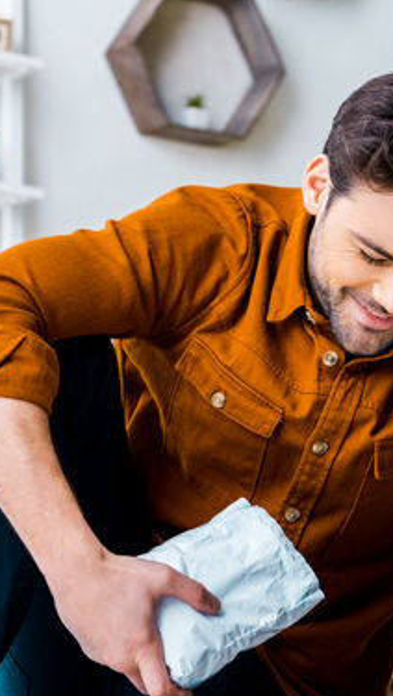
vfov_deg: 18.1
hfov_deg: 10.2
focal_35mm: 118
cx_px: 388
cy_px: 429
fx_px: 2182
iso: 200
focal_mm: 50
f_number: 3.5
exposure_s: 1/200
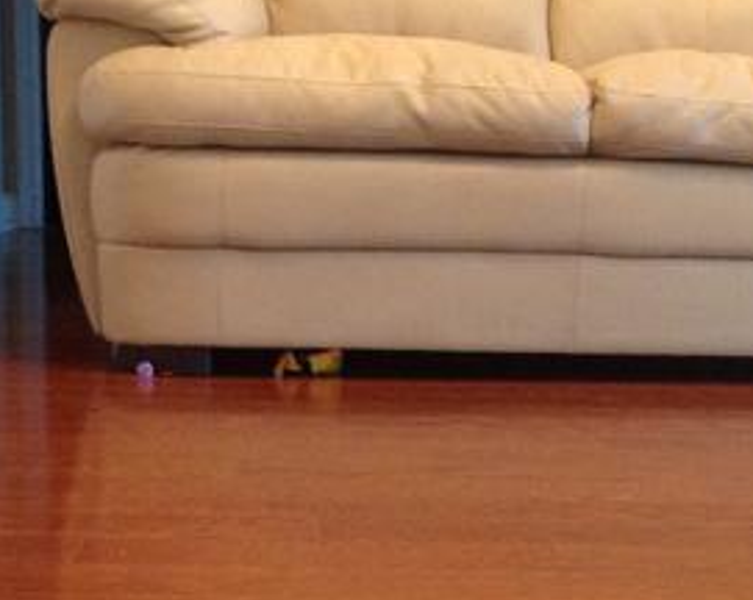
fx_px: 2248
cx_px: 395
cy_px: 597
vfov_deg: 15.0
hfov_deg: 19.0
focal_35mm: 101
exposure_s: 1/15
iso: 200
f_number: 2.4
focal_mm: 4.28
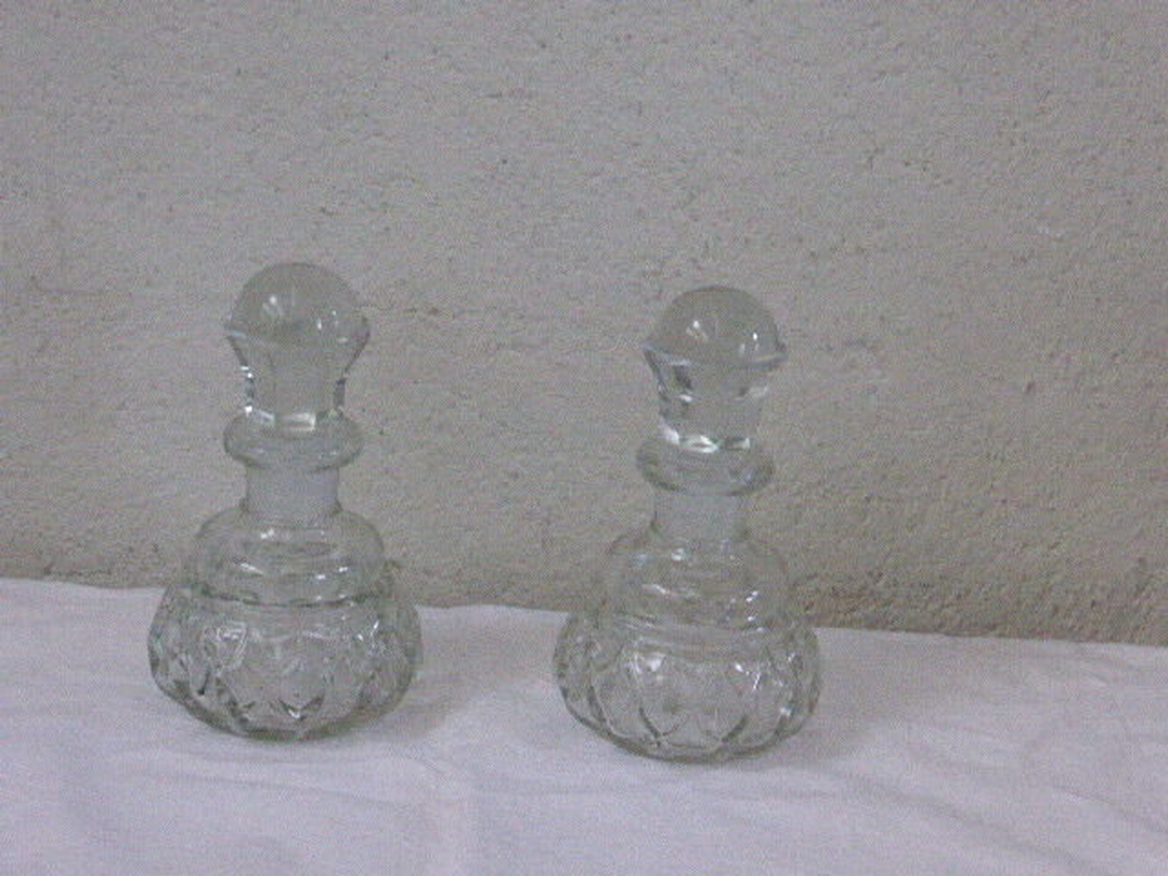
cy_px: 438
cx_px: 584
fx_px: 2497
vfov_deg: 19.9
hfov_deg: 26.3
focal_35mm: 74
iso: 1600
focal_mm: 12.5
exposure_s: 1/50
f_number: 5
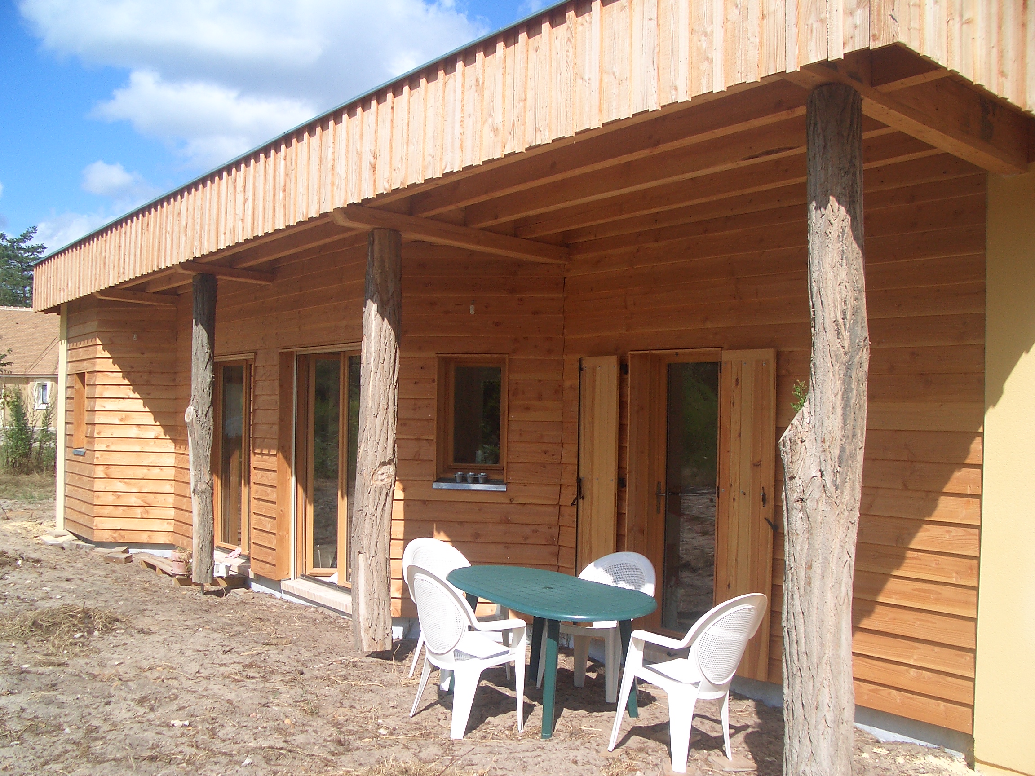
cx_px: 518
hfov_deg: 52.6
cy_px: 388
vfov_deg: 40.7
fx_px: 1046
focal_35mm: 35
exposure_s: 1/400
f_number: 4.3
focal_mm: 5.8
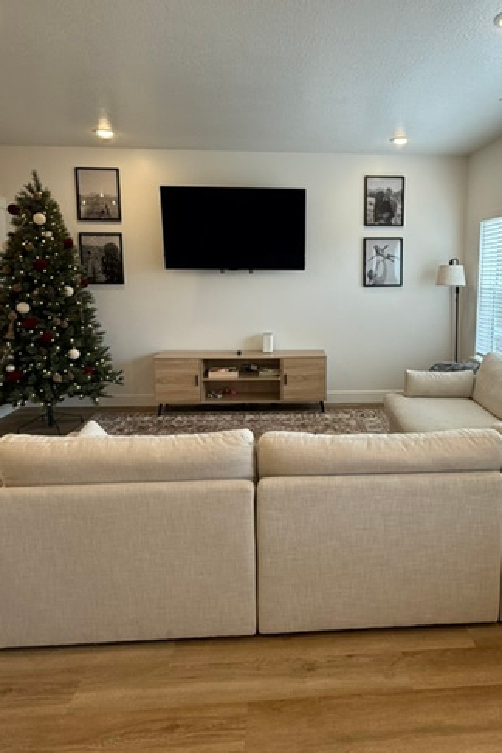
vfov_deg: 75.8
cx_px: 324
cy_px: 328
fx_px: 481
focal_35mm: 23
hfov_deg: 54.3
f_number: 2.2
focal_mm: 2.22
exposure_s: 1/120
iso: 100
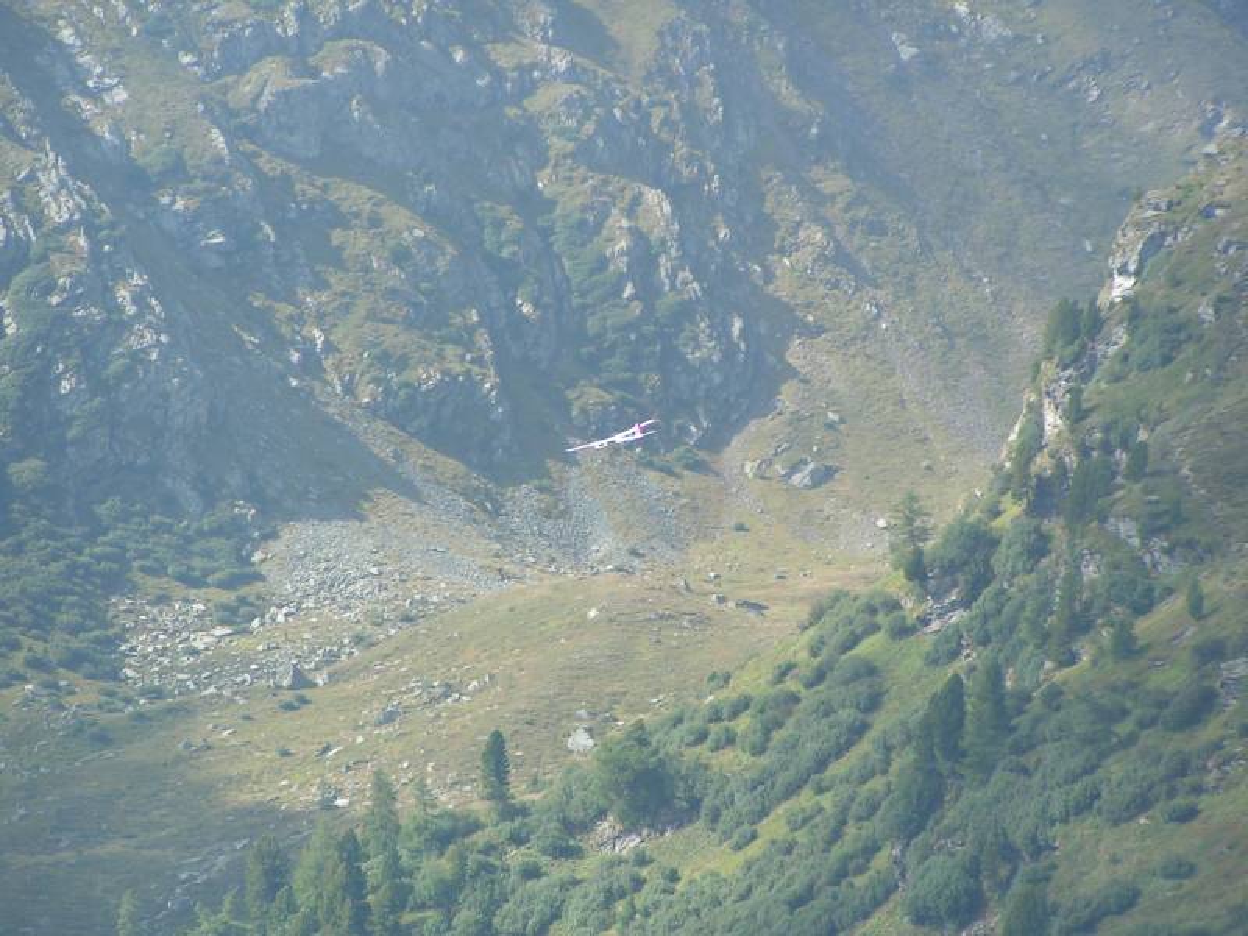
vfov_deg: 6.3
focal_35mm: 236
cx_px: 624
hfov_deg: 8.4
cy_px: 468
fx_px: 8508
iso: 50
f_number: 3.5
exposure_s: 1/400
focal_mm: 36.1
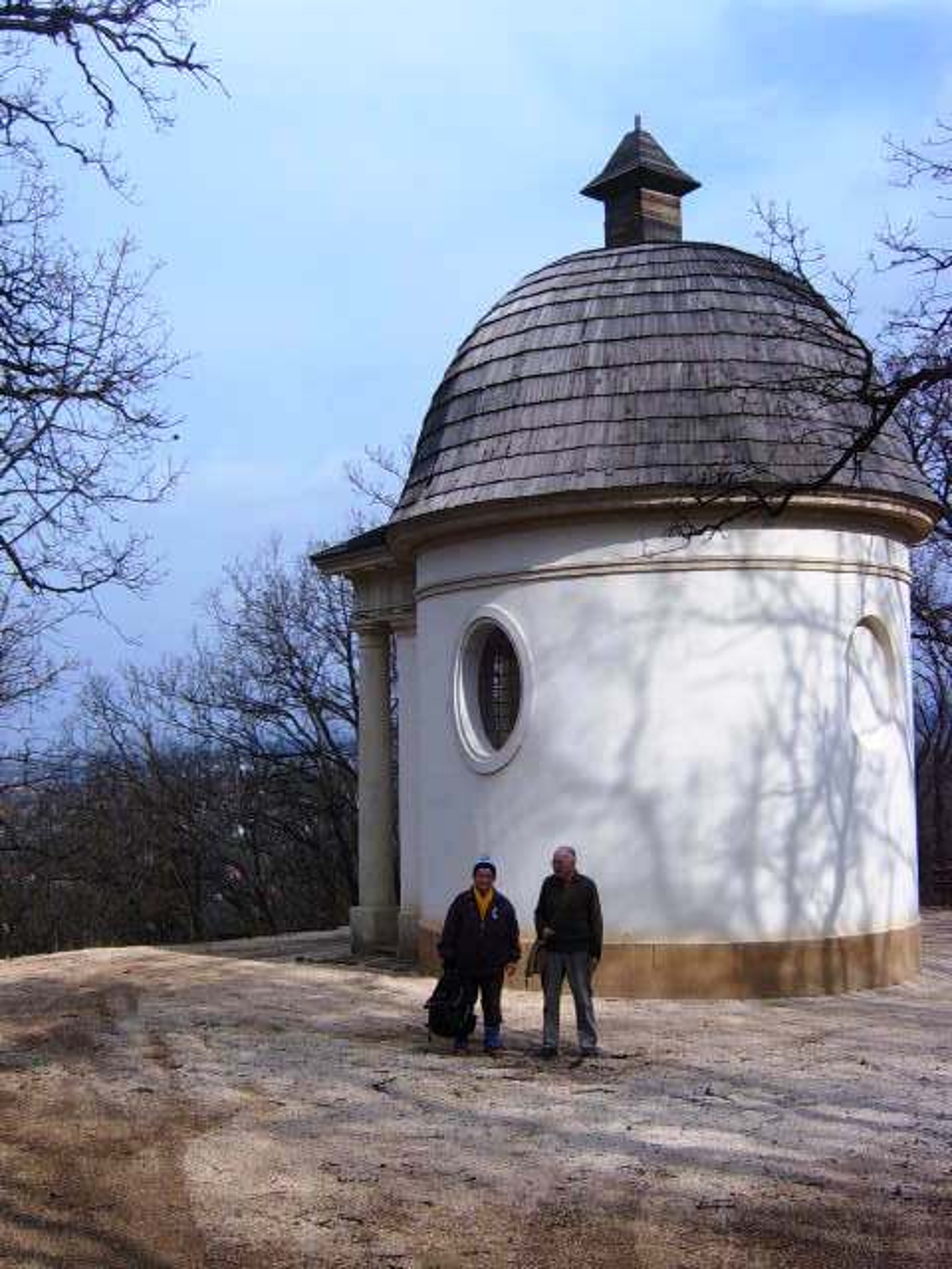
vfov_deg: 49.0
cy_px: 634
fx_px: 1393
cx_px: 476
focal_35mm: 38
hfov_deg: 37.7
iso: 63
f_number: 5.8
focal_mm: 5.8
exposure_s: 1/350
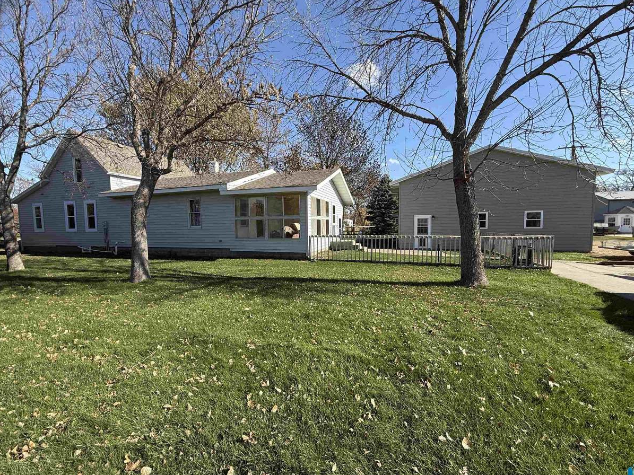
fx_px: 275
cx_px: 311
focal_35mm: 15
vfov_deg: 81.7
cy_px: 242
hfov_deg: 98.2
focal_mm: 2.22
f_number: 2.2
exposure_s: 1/1087
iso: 50
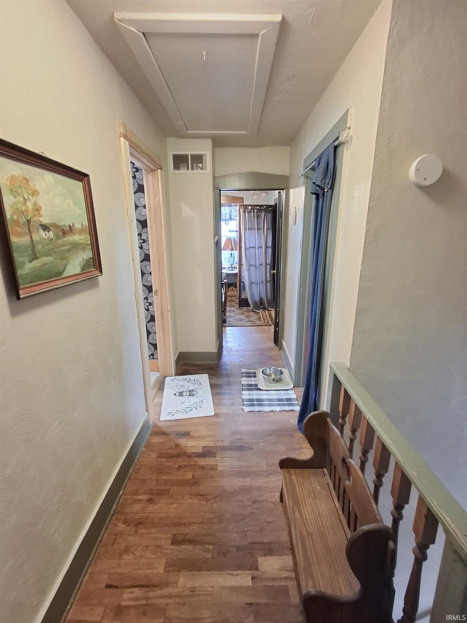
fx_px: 288
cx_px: 234
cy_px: 312
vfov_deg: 94.5
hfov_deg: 78.1
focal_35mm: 16
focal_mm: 1.64
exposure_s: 1/24
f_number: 2.2
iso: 320
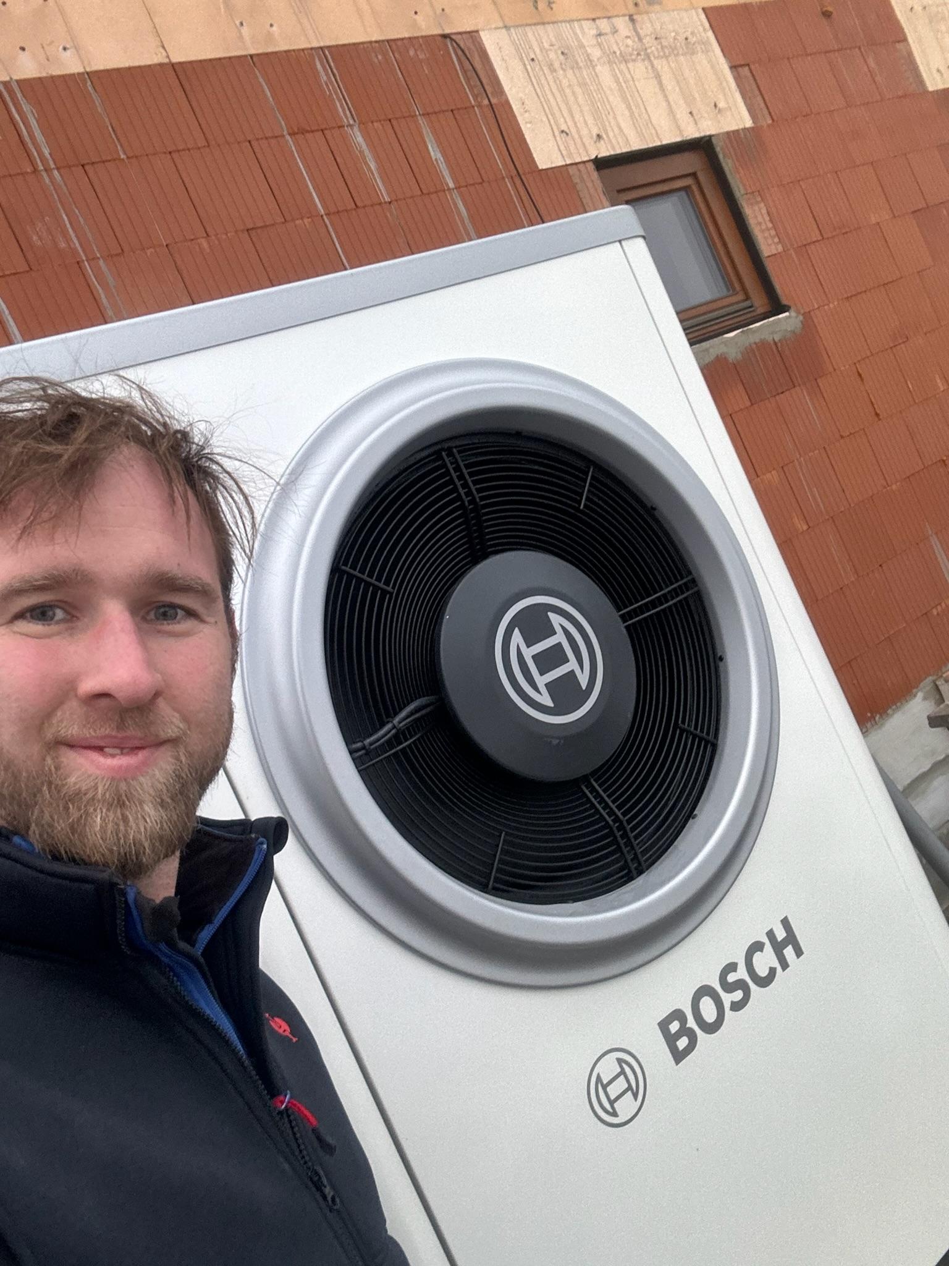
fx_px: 1097
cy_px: 633
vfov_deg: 60.0
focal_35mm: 30
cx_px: 474
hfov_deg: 46.8
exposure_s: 1/69
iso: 80
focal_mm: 2.69
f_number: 1.9
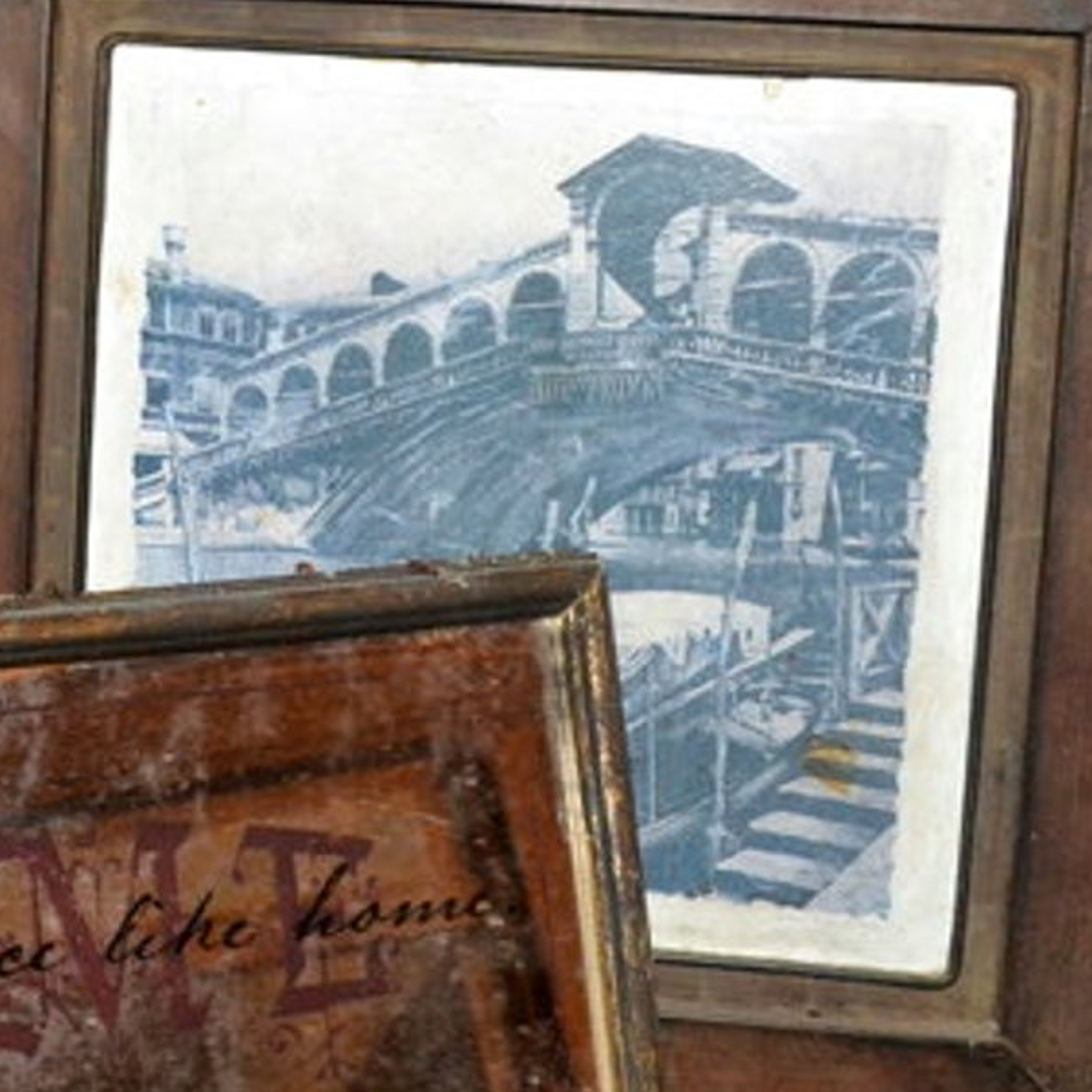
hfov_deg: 19.4
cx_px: 5
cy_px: 357
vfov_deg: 19.9
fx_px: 3105
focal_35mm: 87
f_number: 7.1
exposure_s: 1/60
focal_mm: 24
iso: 3200
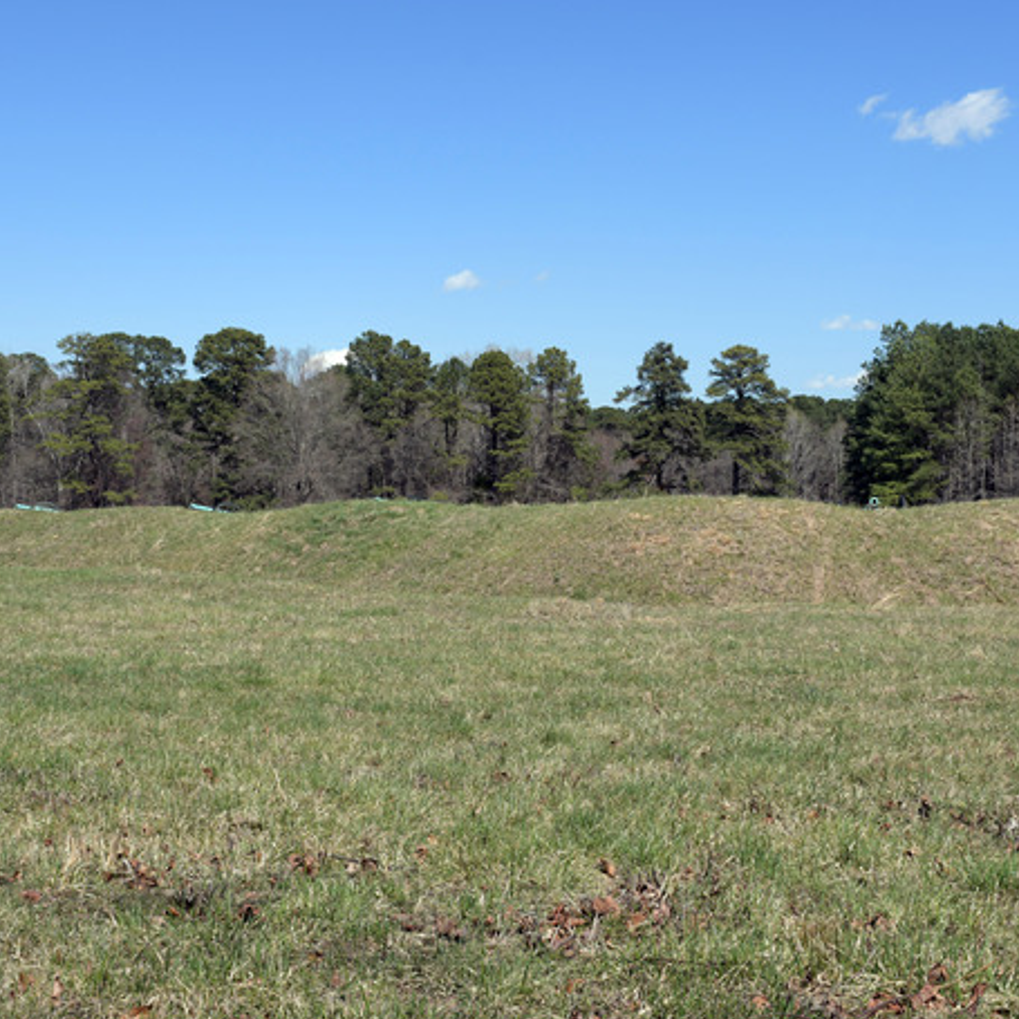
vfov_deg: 32.8
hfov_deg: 32.8
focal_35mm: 52
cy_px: 513
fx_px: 1732
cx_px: 511
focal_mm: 27
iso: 100
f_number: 9
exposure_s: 1/320
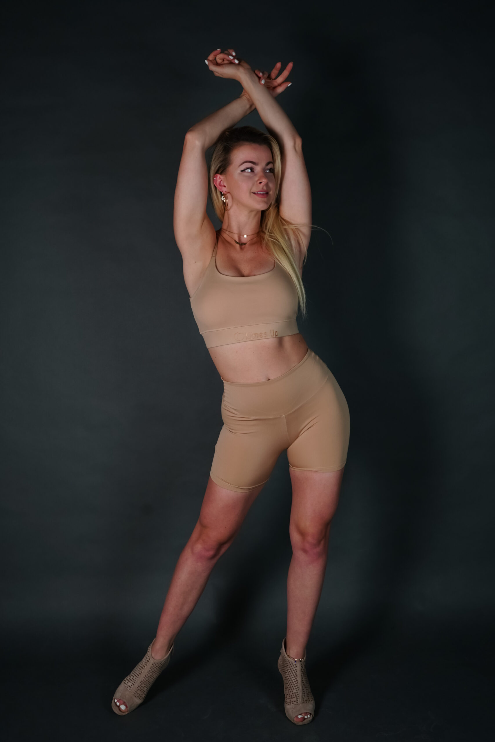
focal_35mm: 38
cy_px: 371
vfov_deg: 50.7
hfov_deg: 35.1
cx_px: 248
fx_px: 784
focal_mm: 38
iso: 400
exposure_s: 1/30
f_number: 5.6
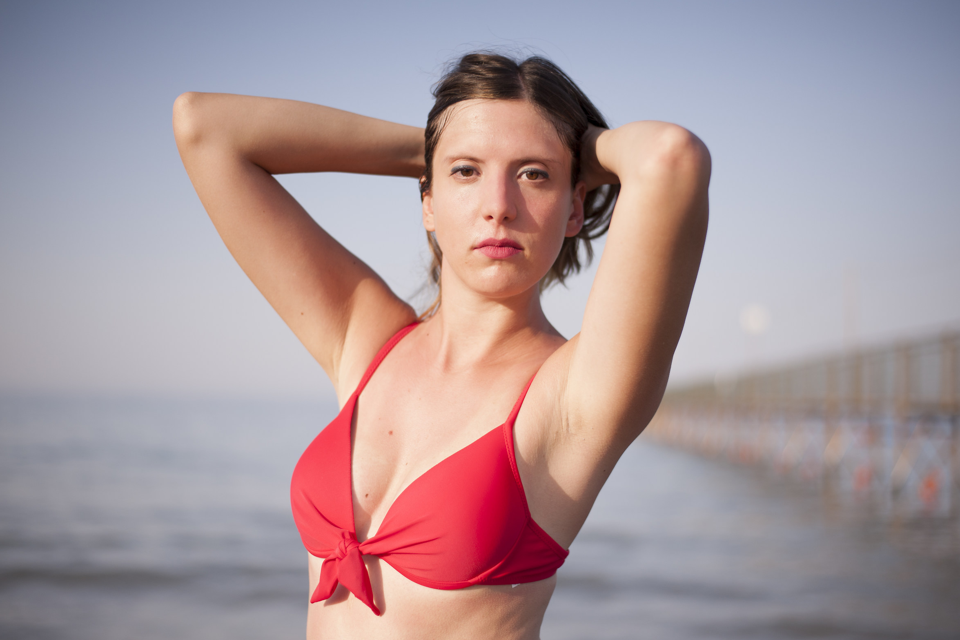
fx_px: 1360
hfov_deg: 38.9
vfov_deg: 26.5
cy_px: 321
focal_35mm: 51
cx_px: 481
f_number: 2
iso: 200
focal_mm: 50
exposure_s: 1/6400
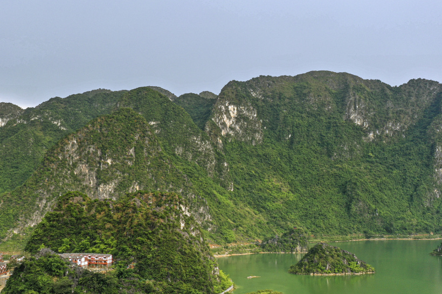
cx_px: 190
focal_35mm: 41
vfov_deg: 32.2
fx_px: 503
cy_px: 209
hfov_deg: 47.3
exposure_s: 1/120
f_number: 4.5
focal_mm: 10.26
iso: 100
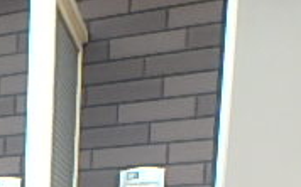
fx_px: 656
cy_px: 391
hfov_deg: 20.6
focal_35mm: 80
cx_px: -194
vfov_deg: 13.6
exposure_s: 1/80
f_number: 3.5
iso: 125
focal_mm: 3.7
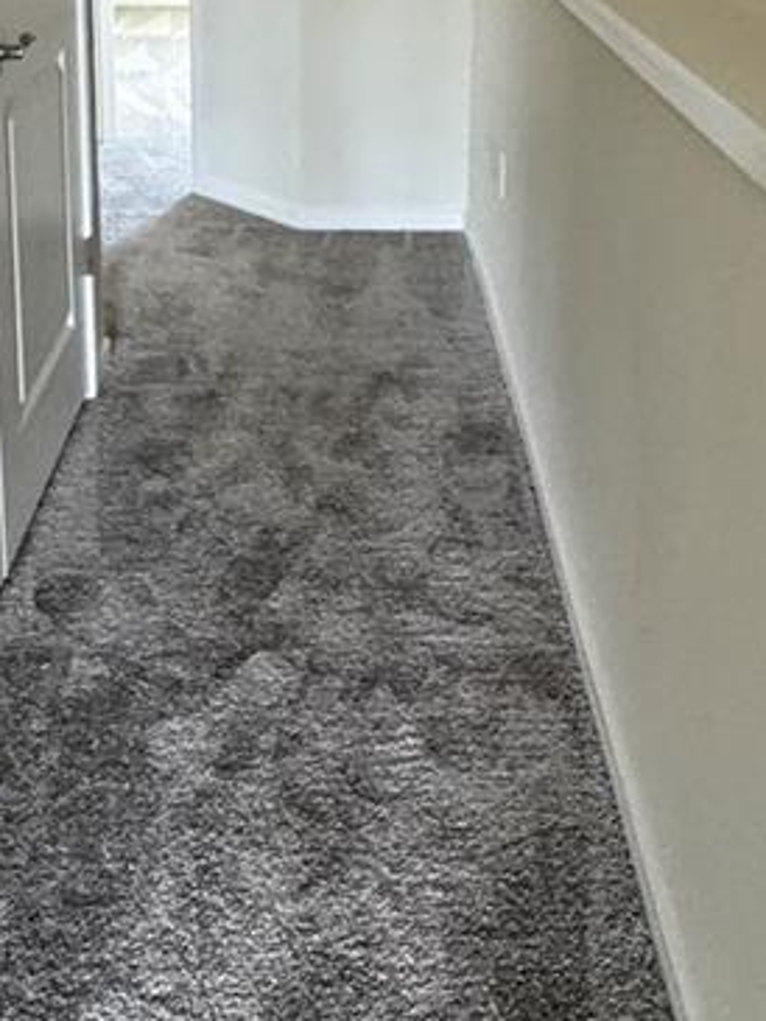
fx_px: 1356
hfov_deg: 31.4
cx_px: 288
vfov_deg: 37.9
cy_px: 62
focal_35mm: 46
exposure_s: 1/60
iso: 640
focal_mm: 2.22
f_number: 2.2
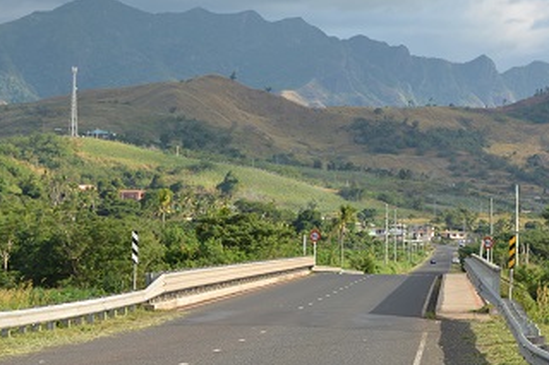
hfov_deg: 12.5
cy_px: 104
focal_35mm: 164
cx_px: 249
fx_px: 2500
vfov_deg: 8.4
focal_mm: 70
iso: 160
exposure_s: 1/250
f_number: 8
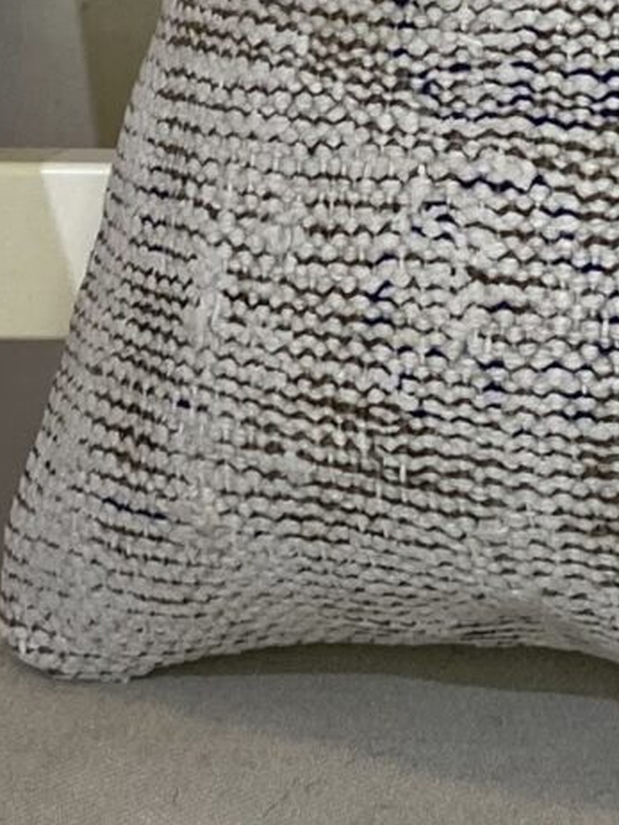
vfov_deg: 12.6
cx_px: 755
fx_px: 3430
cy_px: -612
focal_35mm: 144
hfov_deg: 10.1
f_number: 1.8
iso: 125
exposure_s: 1/121
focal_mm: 4.25
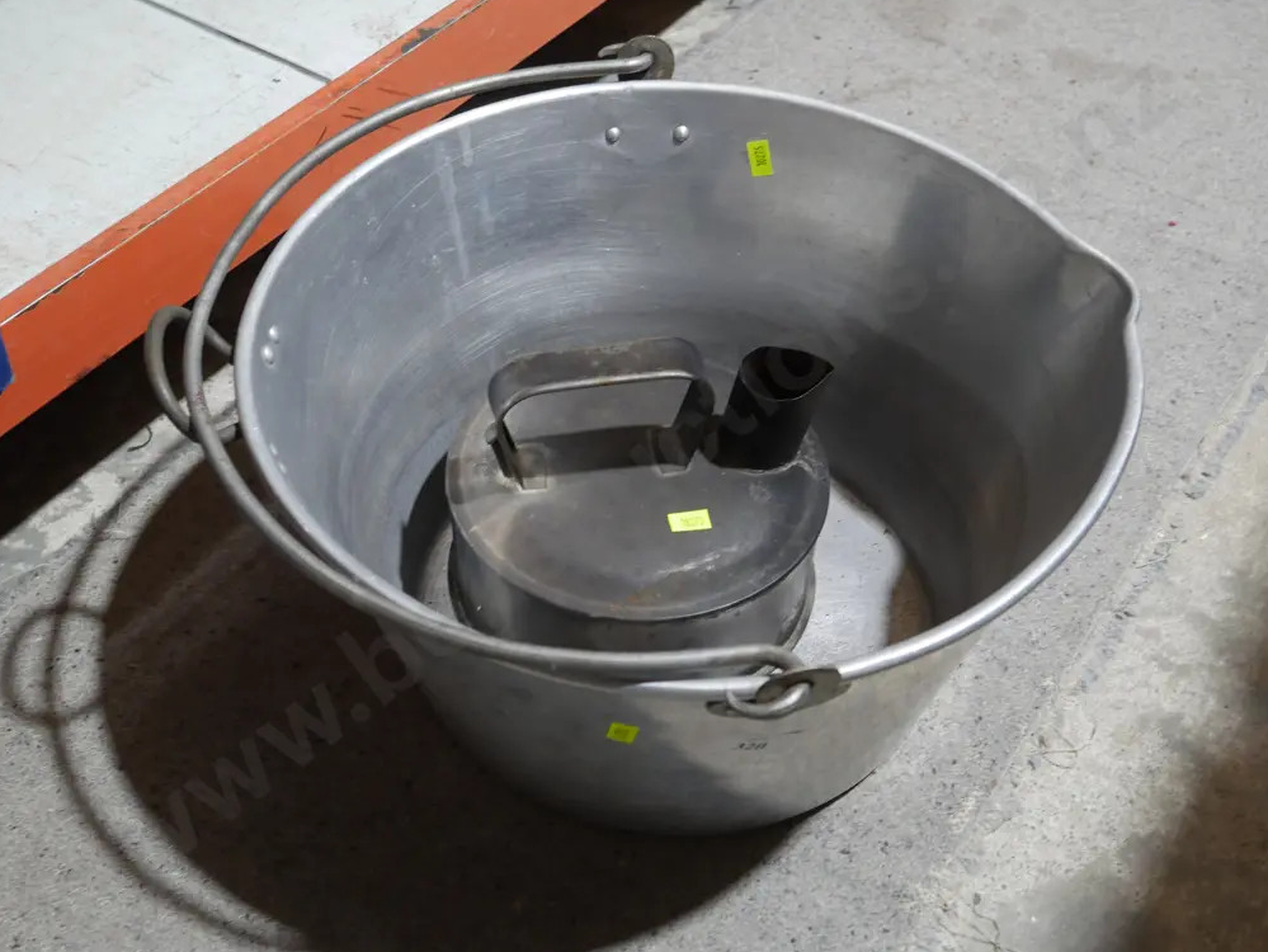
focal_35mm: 41
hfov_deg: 45.8
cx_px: 645
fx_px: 1502
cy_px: 473
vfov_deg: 35.2
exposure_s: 1/60
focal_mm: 20
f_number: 4.5
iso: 800
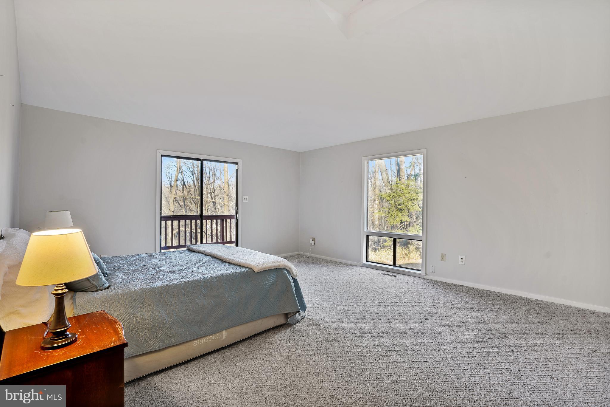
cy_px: 204
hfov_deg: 96.7
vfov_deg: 73.7
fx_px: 271
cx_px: 305
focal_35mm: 16
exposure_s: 1/5
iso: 100
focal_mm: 16
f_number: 8
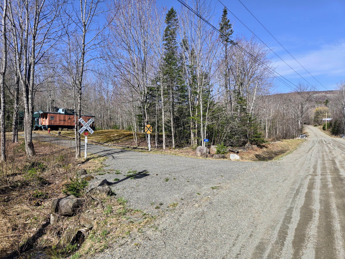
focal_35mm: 23
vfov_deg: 58.9
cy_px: 130
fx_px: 229
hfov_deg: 73.9
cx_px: 172
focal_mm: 5.4
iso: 25
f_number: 1.8
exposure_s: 1/1610
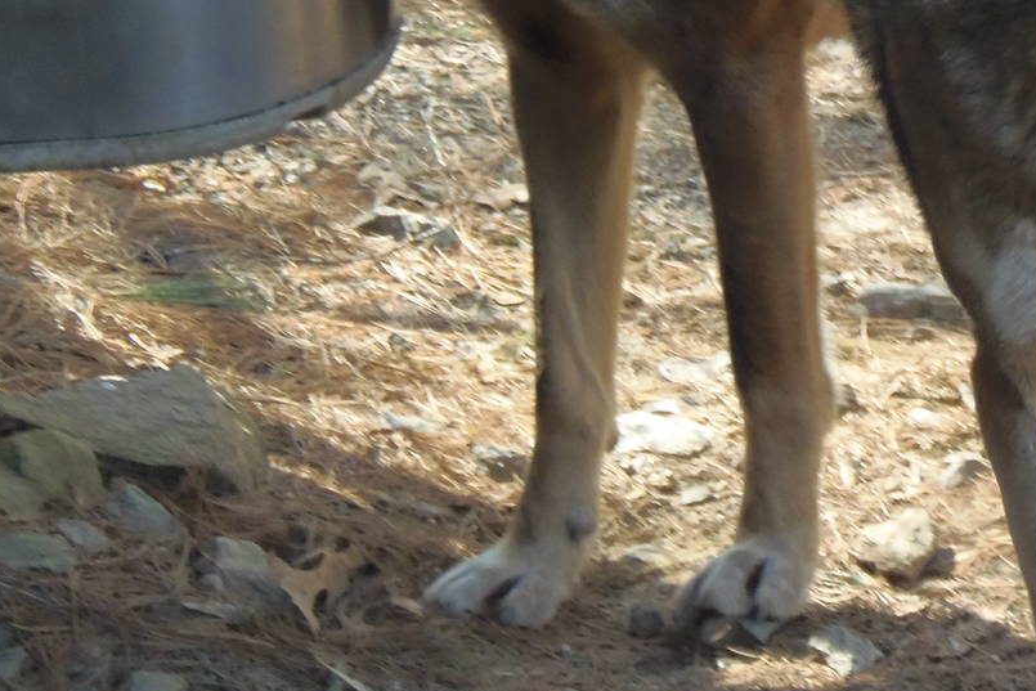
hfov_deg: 7.3
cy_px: -72
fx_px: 8087
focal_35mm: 281
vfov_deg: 4.9
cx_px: 757
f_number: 4.7
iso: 200
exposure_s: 1/50
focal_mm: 25.2
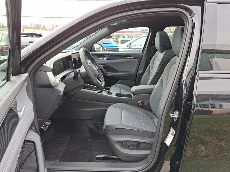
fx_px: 166
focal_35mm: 25
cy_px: 86
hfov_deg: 69.4
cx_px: 115
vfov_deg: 54.9
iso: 26
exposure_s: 1/120
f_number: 1.8
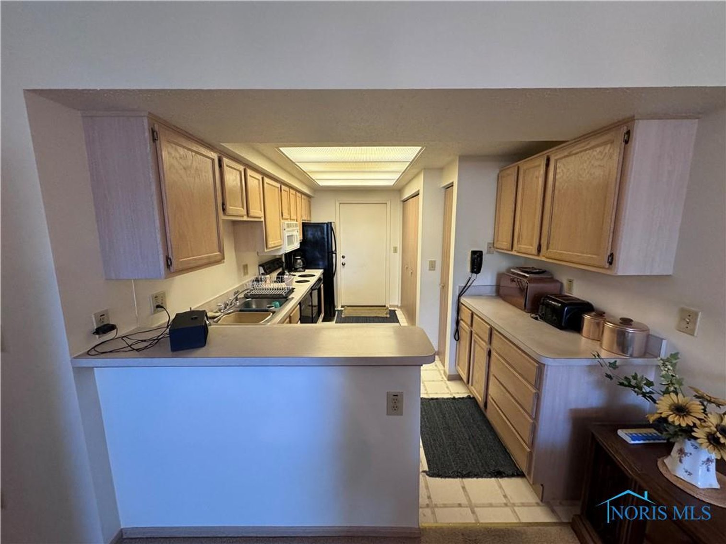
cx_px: 363
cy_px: 272
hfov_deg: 102.1
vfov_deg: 85.7
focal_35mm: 14
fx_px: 294
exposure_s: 1/120
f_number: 2.2
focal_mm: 2.22
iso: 250
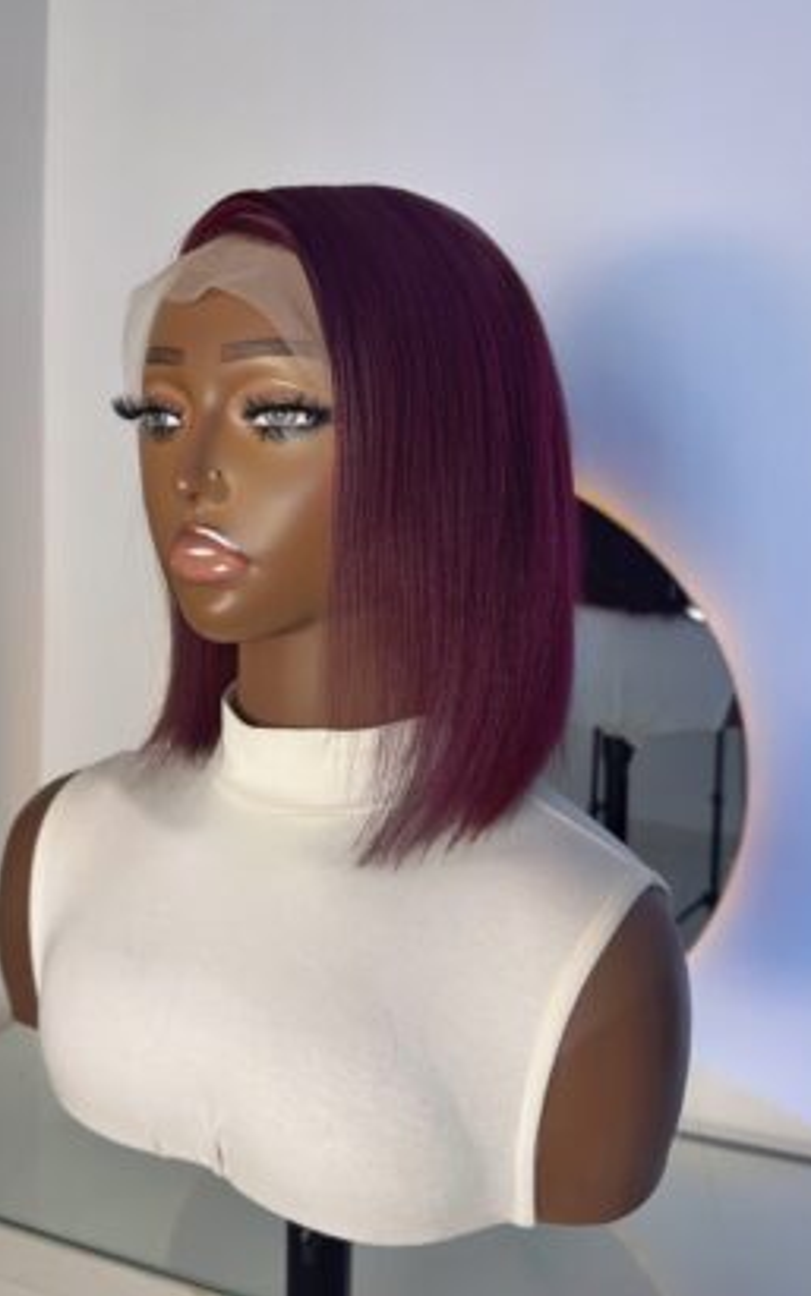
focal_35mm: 26
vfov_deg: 70.4
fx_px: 919
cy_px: 650
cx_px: 339
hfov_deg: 47.4
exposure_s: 1/100
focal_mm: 6.76
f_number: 1.78
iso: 50
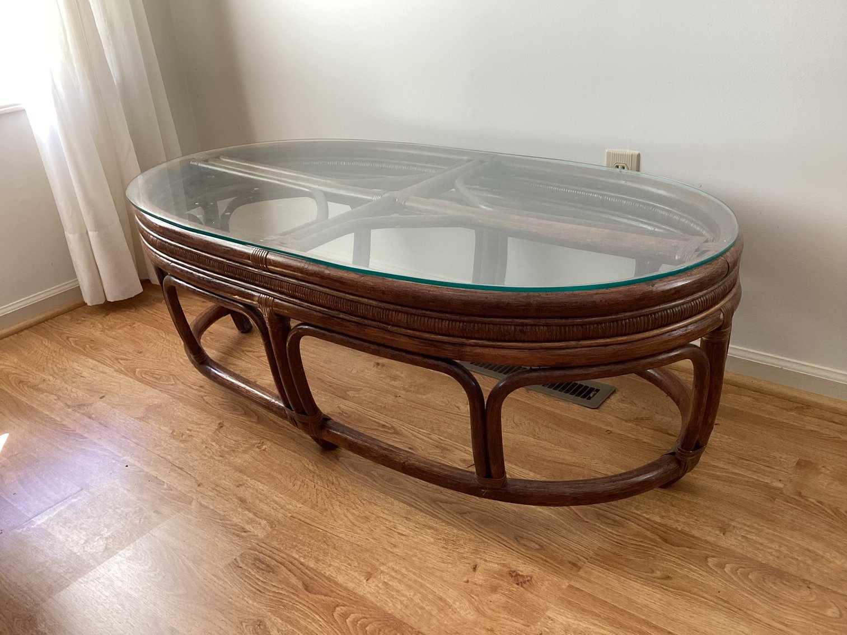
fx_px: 759
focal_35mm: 31
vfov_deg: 45.4
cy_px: 318
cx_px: 424
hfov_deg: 58.3
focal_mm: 3.3
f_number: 2.4
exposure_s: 1/60
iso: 100
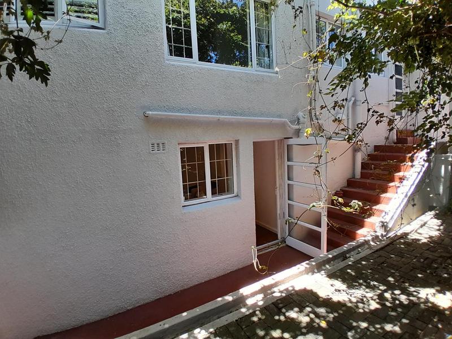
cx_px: 226
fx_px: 222
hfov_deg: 91.0
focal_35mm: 17
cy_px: 170
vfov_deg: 74.7
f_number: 2.2
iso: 50
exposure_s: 1/100
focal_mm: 1.46
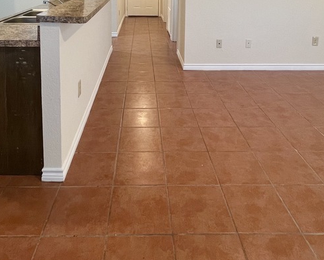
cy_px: 1
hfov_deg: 62.0
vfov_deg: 44.2
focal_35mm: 28
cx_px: 145
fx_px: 269
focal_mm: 1.57
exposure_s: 1/60
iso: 160
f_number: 1.8
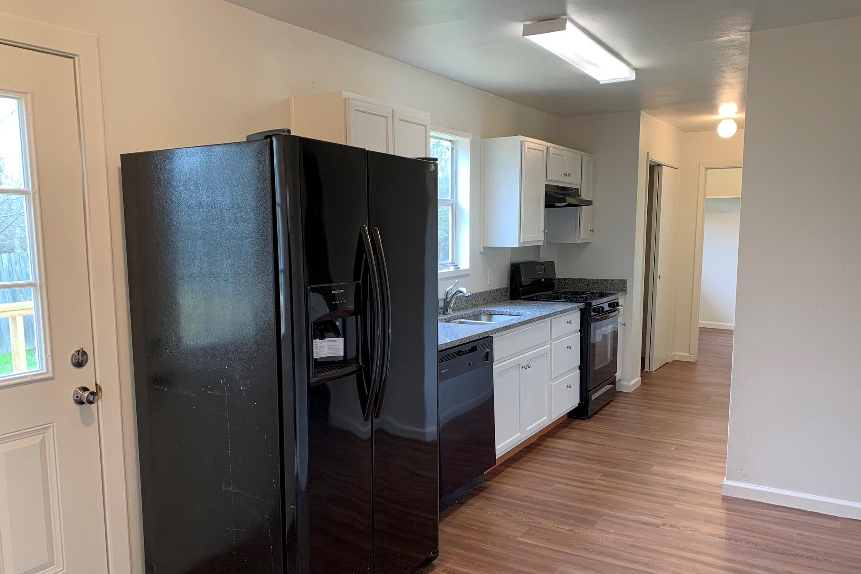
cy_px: 327
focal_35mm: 28
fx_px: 670
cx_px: 429
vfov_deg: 46.3
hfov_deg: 65.5
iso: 80
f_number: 1.8
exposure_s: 1/60
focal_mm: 4.25
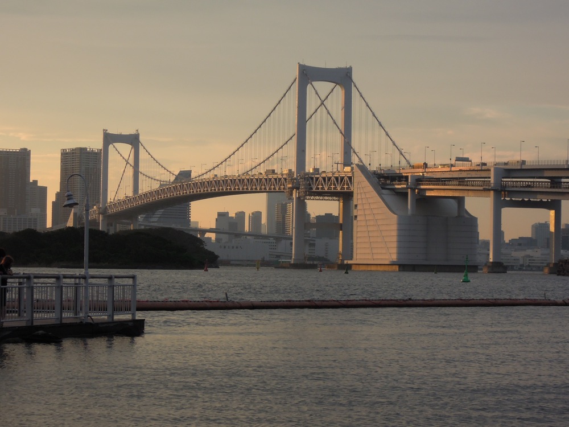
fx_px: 1644
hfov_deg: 19.6
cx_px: 284
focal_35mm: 100
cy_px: 214
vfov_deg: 14.8
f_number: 4.9
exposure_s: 1/250
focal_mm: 17.9
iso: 160
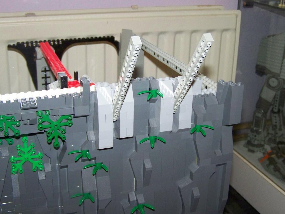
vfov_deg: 28.5
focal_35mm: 51
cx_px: 143
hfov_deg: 37.5
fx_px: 420
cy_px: 88
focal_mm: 6.3
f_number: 2.8
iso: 200
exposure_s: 1/30
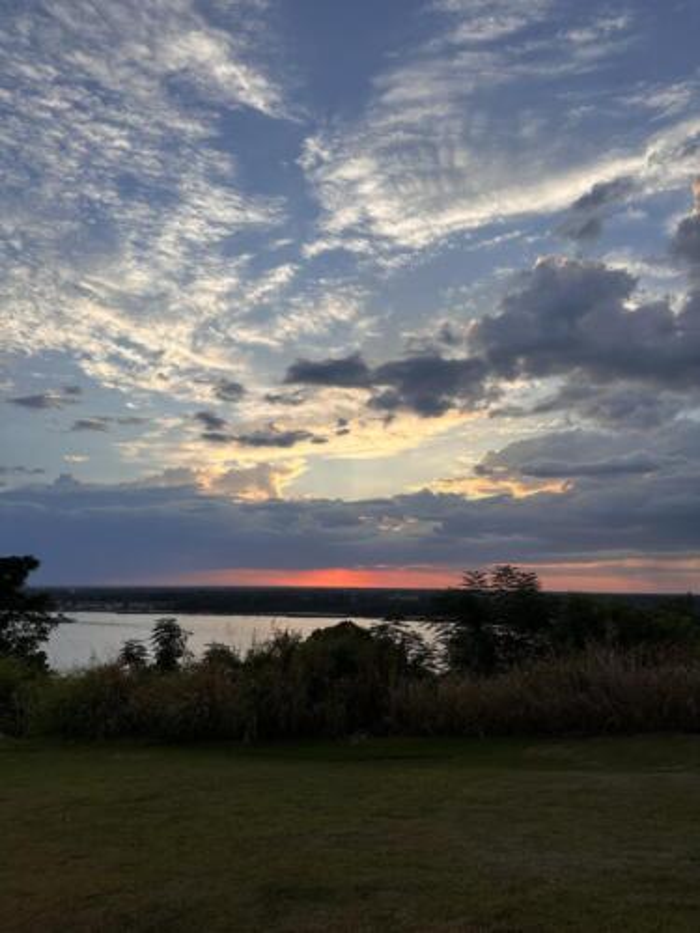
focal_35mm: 24
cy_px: 466
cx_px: 350
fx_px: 647
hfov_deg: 56.8
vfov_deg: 71.6
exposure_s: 1/1751
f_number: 1.78
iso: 80
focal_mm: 6.86
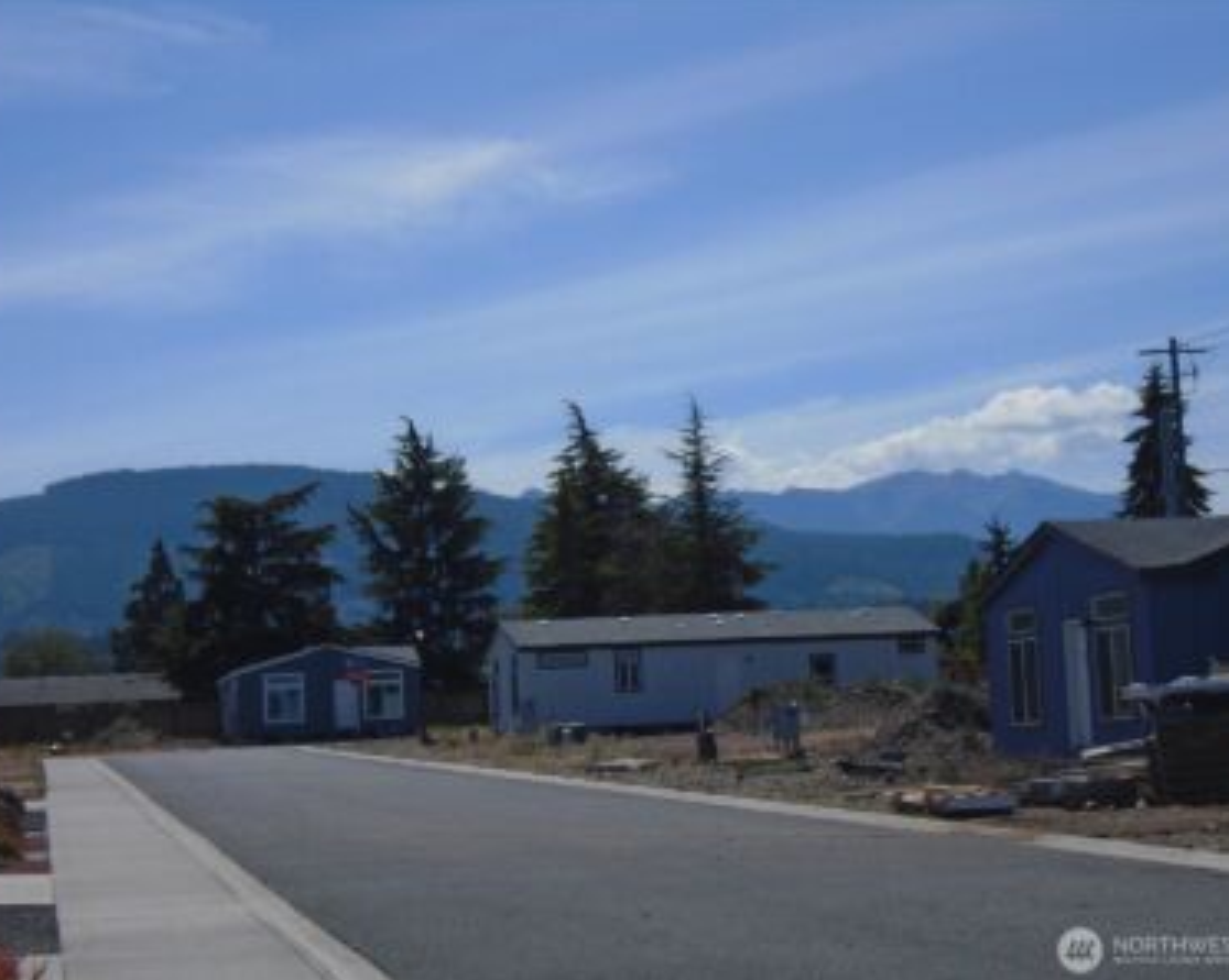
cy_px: 488
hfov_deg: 23.0
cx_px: 611
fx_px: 3017
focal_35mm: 83
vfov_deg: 18.5
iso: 100
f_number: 15.3
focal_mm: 14
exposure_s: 1/160
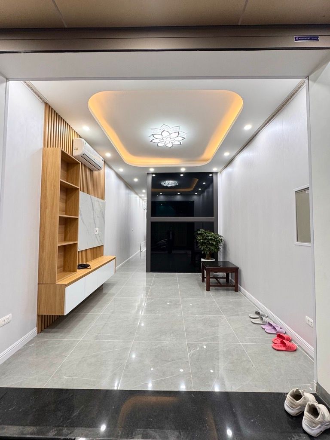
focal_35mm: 14
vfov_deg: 102.1
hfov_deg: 85.7
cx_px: 165
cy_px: 220
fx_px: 178
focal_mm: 2.22
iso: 160
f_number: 2.2
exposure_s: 1/100
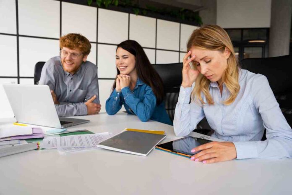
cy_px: 98
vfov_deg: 44.7
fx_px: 237
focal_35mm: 29
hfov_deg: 63.3
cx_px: 146
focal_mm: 29.2
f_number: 3.5
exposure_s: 1/160
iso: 200
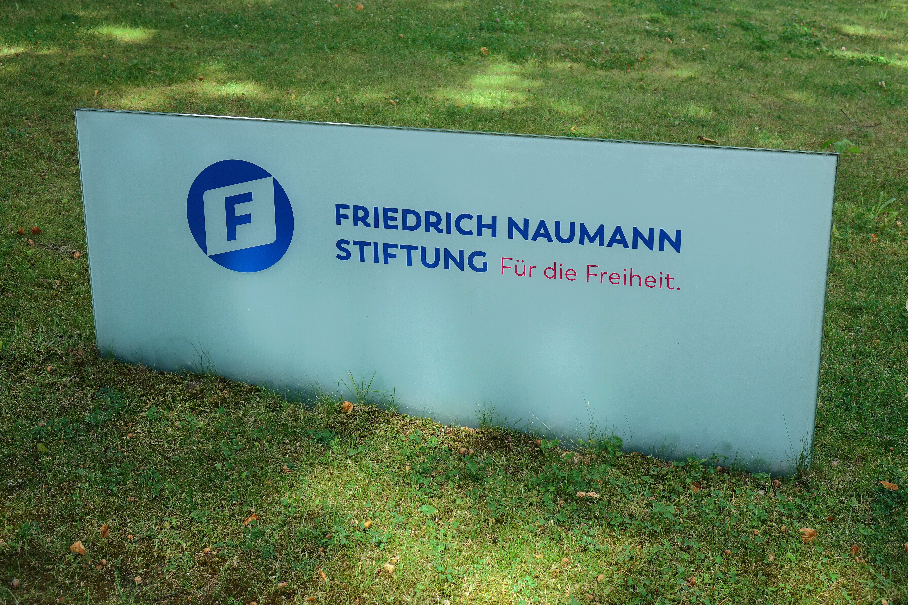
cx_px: 454
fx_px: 1362
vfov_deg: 25.1
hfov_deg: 36.9
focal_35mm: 54
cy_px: 302
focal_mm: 19.77
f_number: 4
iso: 125
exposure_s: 1/200
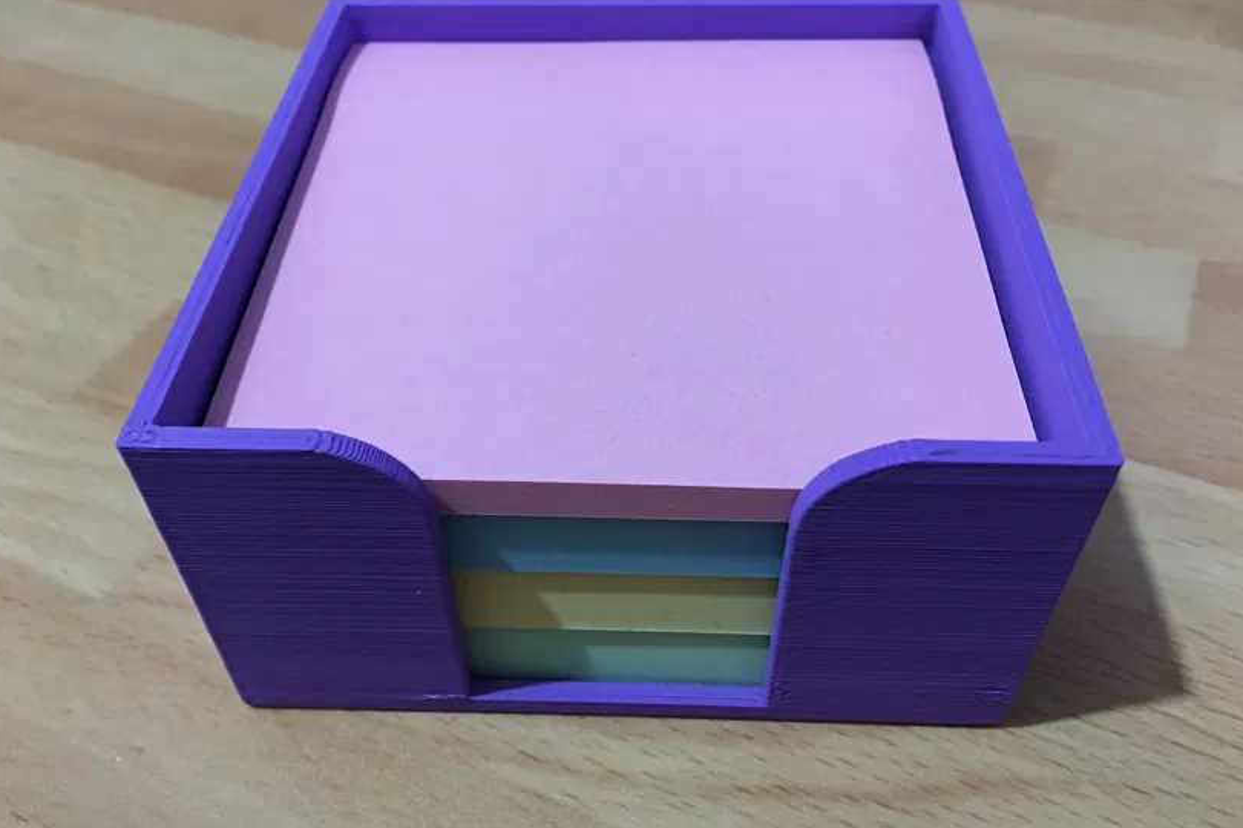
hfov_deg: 60.3
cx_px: 620
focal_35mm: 31
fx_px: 1070
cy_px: 450
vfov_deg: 42.3
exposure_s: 1/8
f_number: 2.2
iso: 100
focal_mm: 4.15
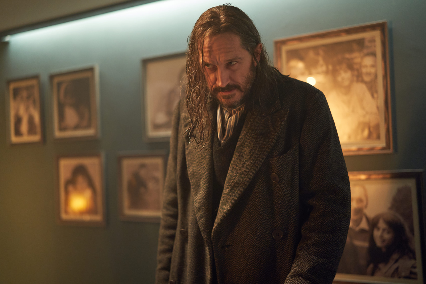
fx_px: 592
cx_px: 213
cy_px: 142
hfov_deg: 39.6
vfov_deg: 27.0
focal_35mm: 50
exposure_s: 1/125
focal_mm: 50
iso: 2000
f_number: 1.4
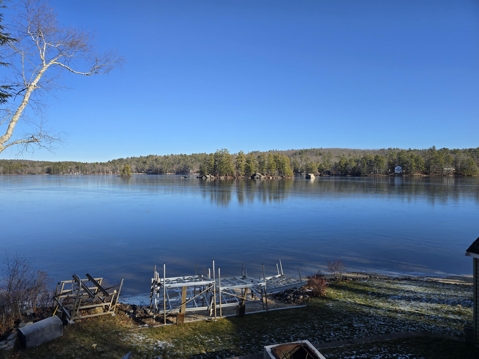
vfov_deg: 58.9
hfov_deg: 73.9
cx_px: 240
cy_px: 180
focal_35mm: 23
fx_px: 318
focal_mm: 6.3
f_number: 1.7
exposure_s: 1/692
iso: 12
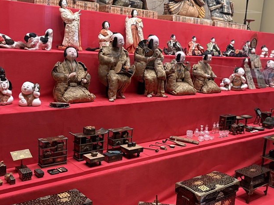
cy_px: 105
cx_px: 149
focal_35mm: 42
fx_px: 332
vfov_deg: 34.3
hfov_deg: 44.8
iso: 500
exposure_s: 1/44
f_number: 1.6
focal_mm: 5.96
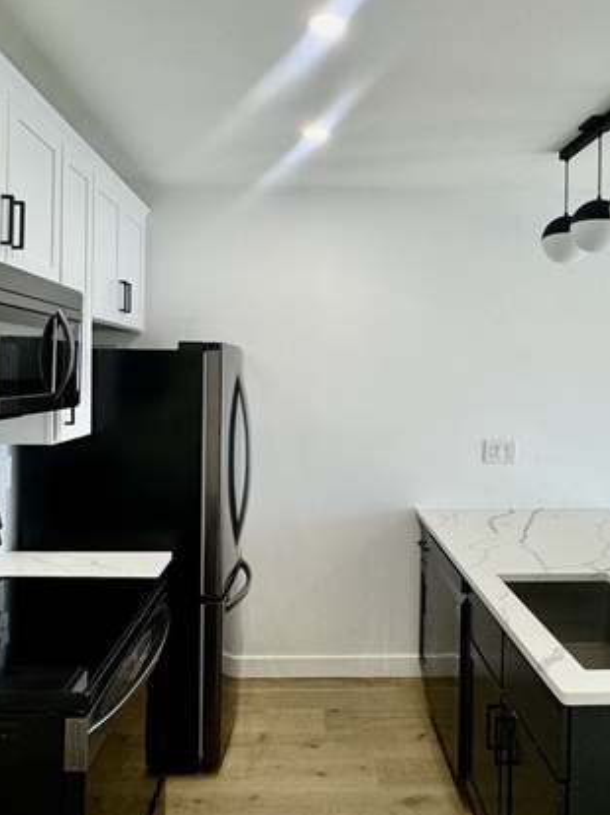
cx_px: 327
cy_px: 372
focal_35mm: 26
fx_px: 612
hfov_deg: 53.0
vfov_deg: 67.2
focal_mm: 2.22
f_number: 2.2
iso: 160
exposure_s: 1/120
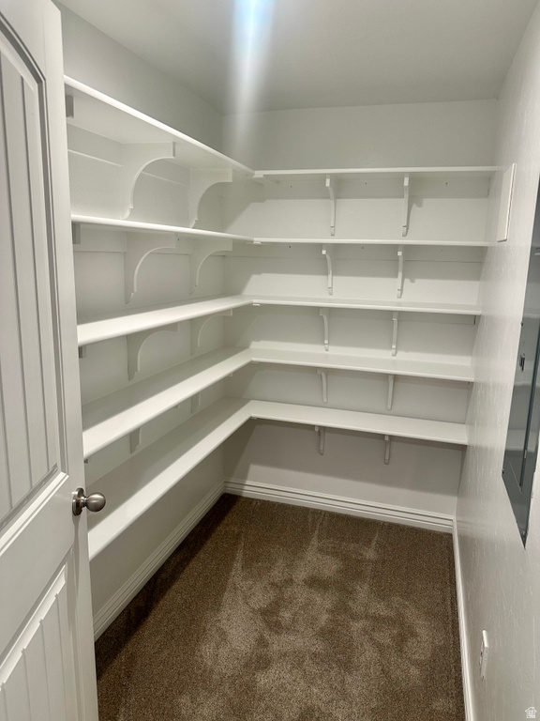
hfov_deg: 56.8
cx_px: 270
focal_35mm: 24
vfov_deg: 71.6
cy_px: 360
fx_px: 499
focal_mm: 6.86
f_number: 1.78
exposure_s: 1/60
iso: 160
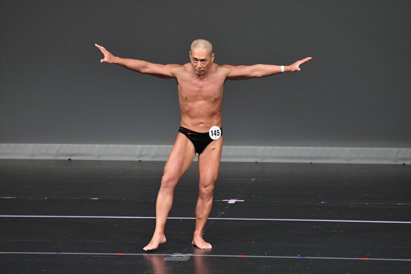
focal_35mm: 375
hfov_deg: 5.5
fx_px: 4279
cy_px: 137
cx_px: 206
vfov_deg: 3.7
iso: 4000
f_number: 5.6
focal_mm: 250
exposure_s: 1/400
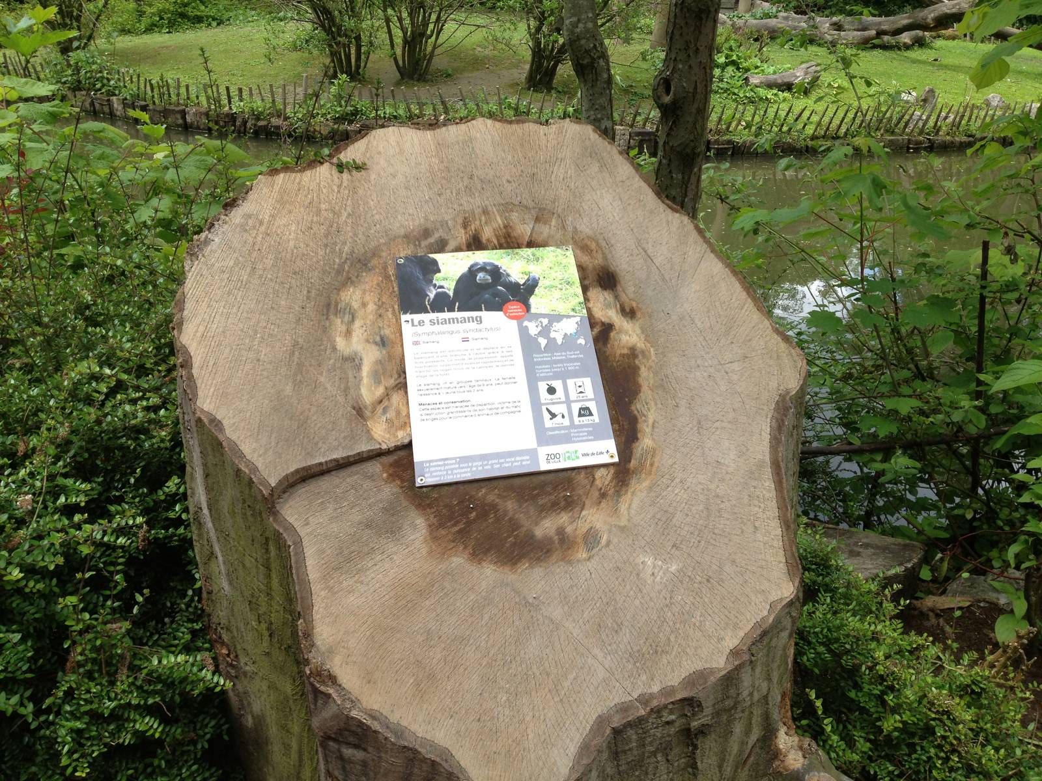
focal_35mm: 35
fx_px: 1054
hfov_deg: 52.6
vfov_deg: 40.7
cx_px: 521
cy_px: 390
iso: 50
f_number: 2.4
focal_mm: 4.28
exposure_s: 1/307
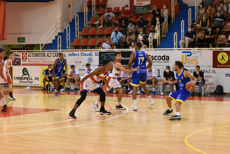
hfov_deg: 25.4
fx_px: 511
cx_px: 115
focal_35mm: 80
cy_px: 77
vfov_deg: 17.1
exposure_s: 1/800
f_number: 7.1
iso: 12800
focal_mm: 80
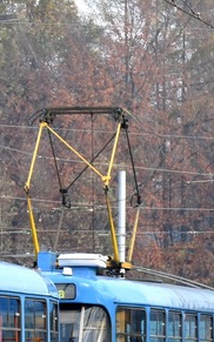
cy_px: 312
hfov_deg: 4.0
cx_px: 59
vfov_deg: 6.4
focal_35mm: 328
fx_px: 3059
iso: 200
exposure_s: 1/200
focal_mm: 52
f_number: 7.1
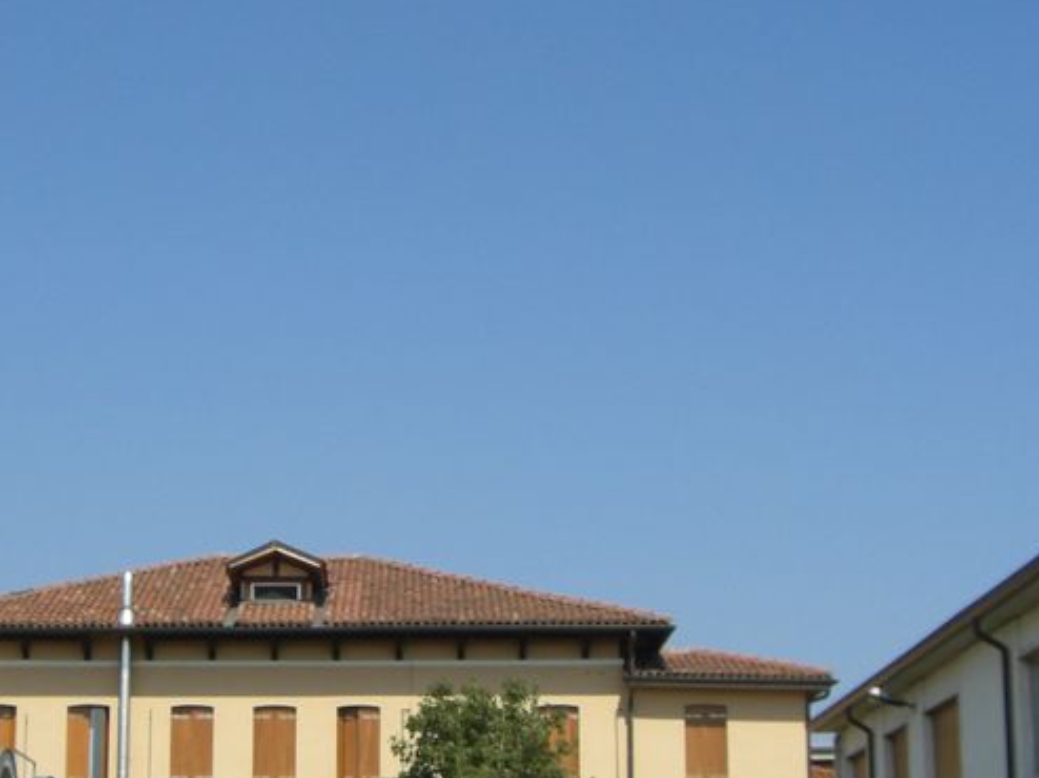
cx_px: 395
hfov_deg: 25.3
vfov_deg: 19.1
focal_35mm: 77
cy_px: 454
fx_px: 2310
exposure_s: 1/640
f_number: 4.3
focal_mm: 6.2
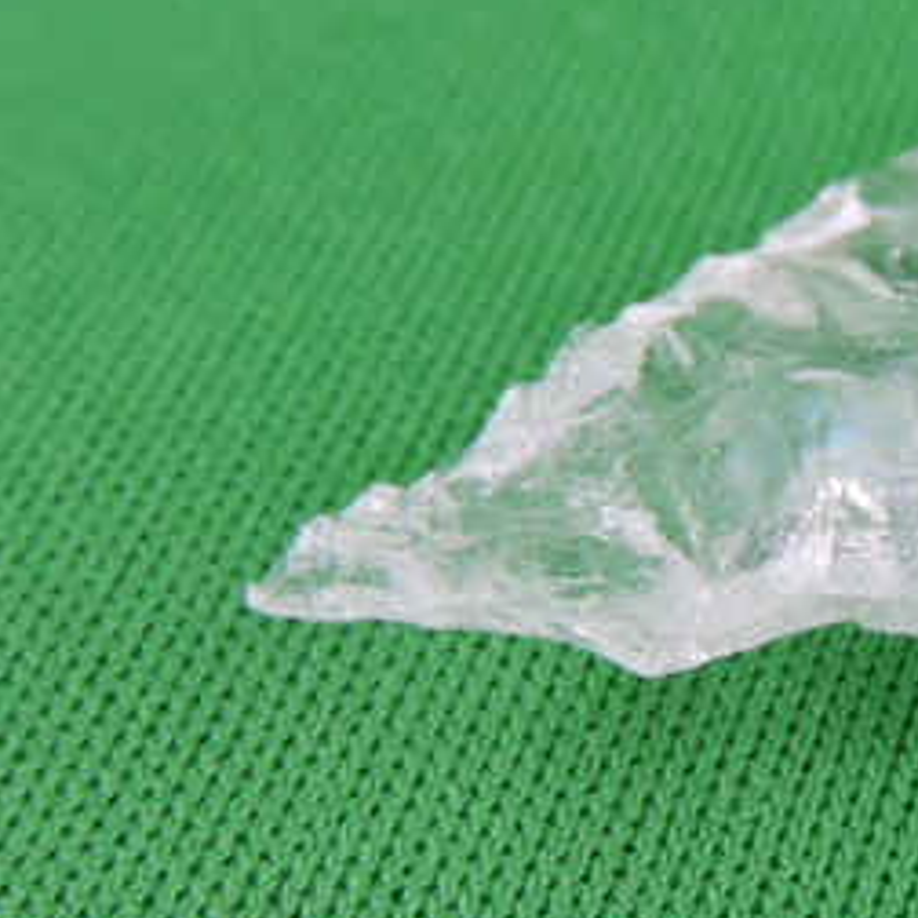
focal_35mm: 95
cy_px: 484
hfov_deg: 17.6
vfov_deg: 18.3
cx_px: 1055
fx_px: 2850
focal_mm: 6.3
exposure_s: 1/125
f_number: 3.8
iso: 640
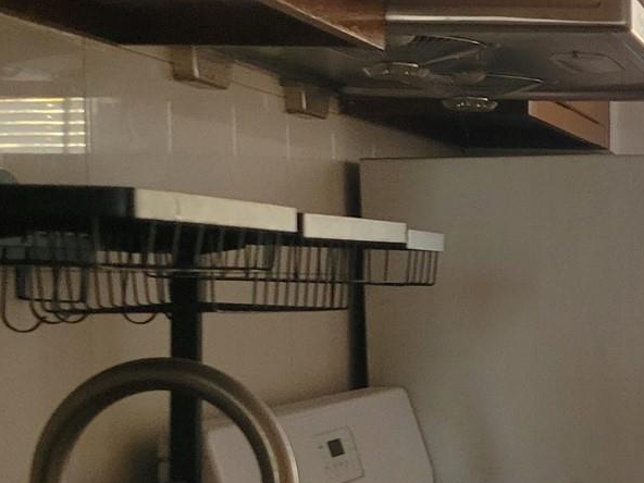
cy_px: 356
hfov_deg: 19.3
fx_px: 1674
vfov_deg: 16.3
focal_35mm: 90
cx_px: 939
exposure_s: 1/120
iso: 320
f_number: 1.8
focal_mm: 5.4
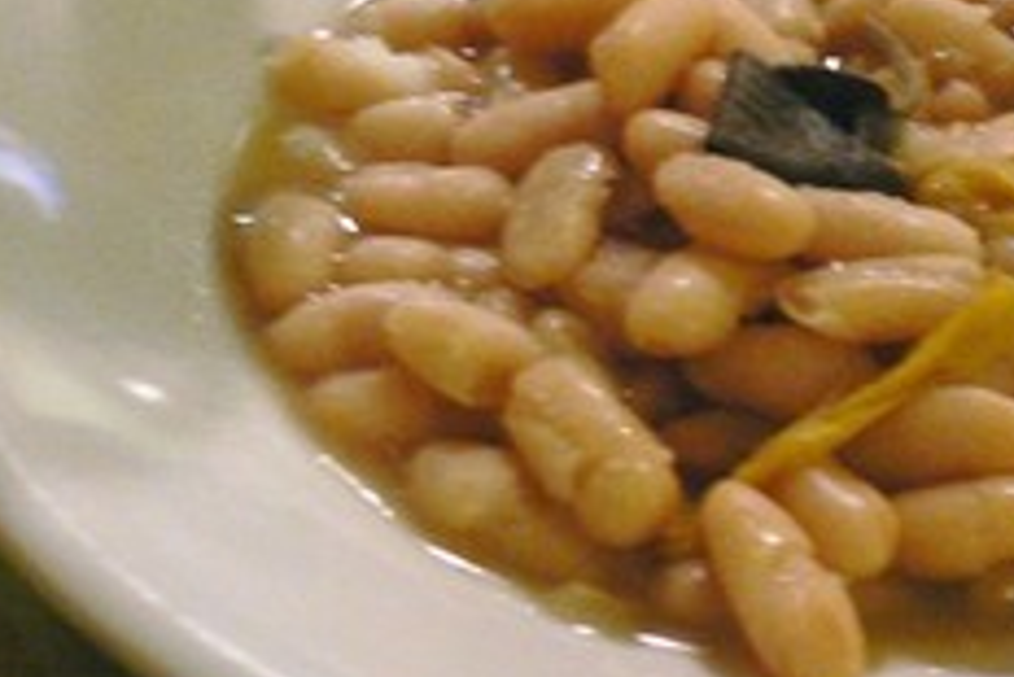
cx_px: 839
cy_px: 225
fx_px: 2593
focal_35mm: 92
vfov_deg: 14.9
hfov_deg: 21.8
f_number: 3.1
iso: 200
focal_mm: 6.8
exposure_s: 1/8
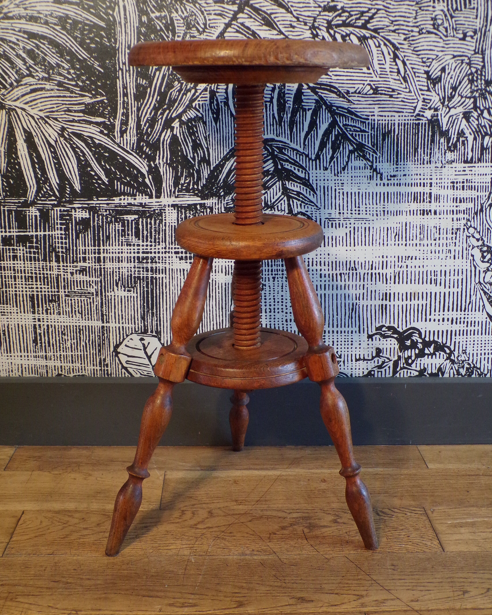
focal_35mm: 39
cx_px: 244
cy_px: 313
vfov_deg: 46.8
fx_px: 710
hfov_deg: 38.2
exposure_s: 1/17
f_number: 3.3
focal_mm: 6.6
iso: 257
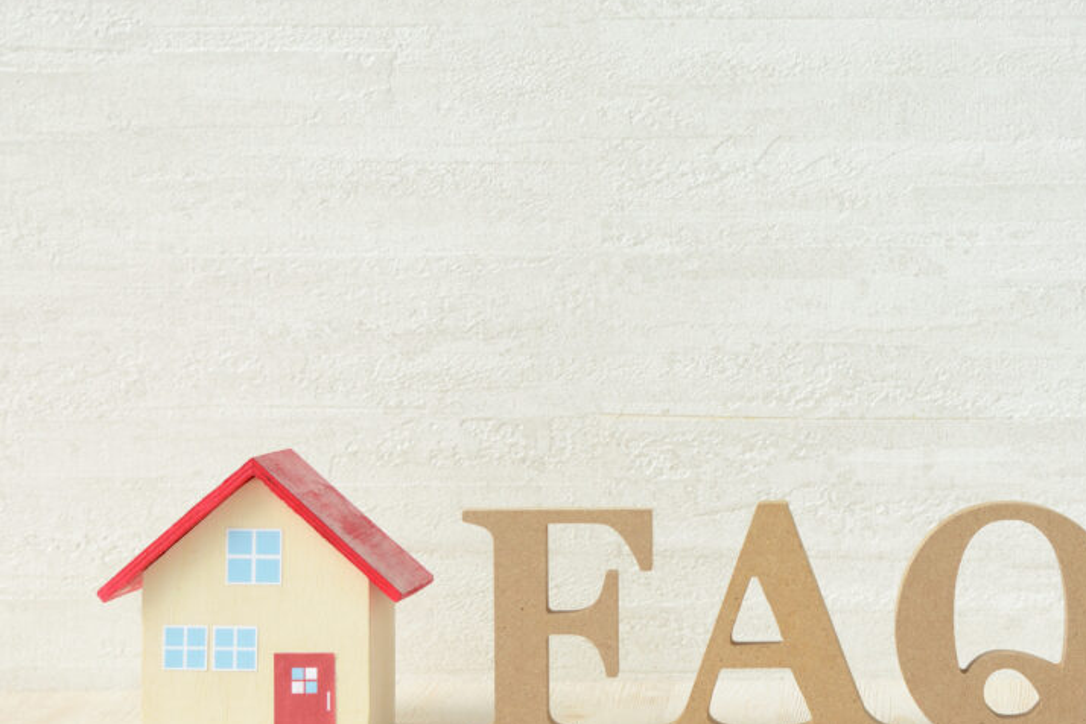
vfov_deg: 11.2
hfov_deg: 16.8
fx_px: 3680
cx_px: 645
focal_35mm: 122
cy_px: 389
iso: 500
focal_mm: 85
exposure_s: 1/160
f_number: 10
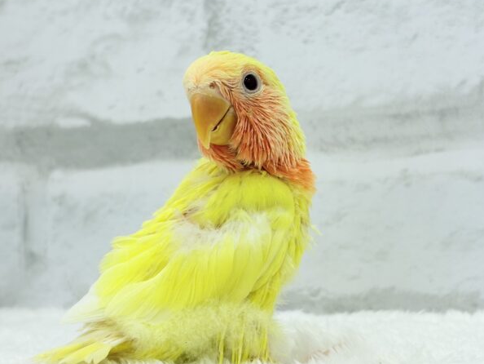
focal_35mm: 56
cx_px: 260
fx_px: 783
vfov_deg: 26.1
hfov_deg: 34.3
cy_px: 184
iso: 32
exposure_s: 1/50
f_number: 1.6
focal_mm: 5.96
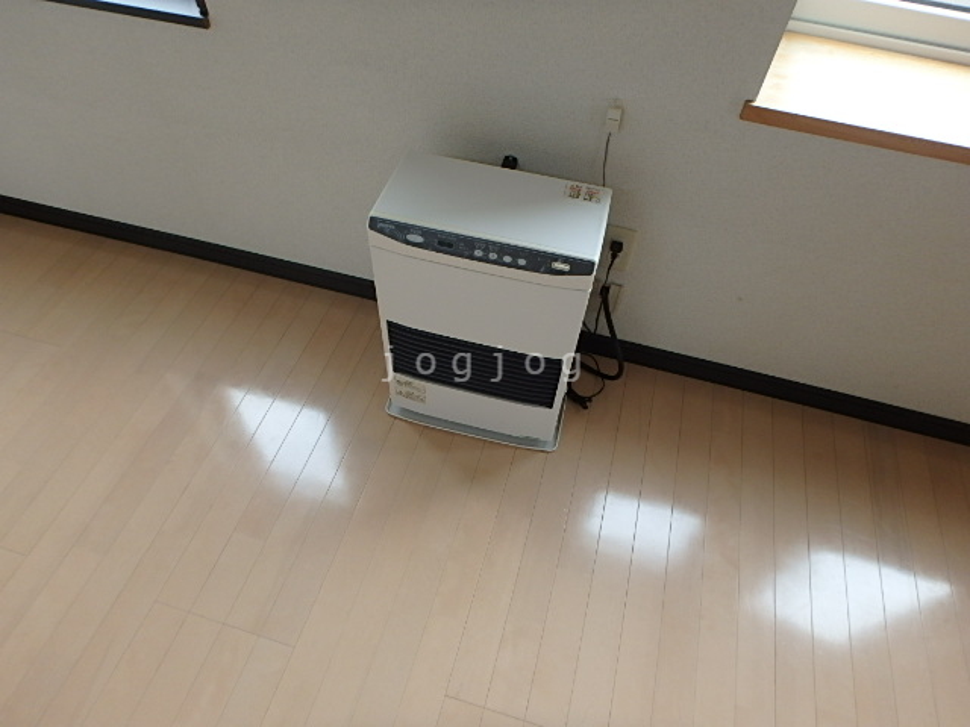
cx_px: 485
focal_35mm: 21
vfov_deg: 63.4
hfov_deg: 79.0
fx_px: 588
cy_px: 364
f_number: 3.5
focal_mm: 3.7
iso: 200
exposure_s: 1/60
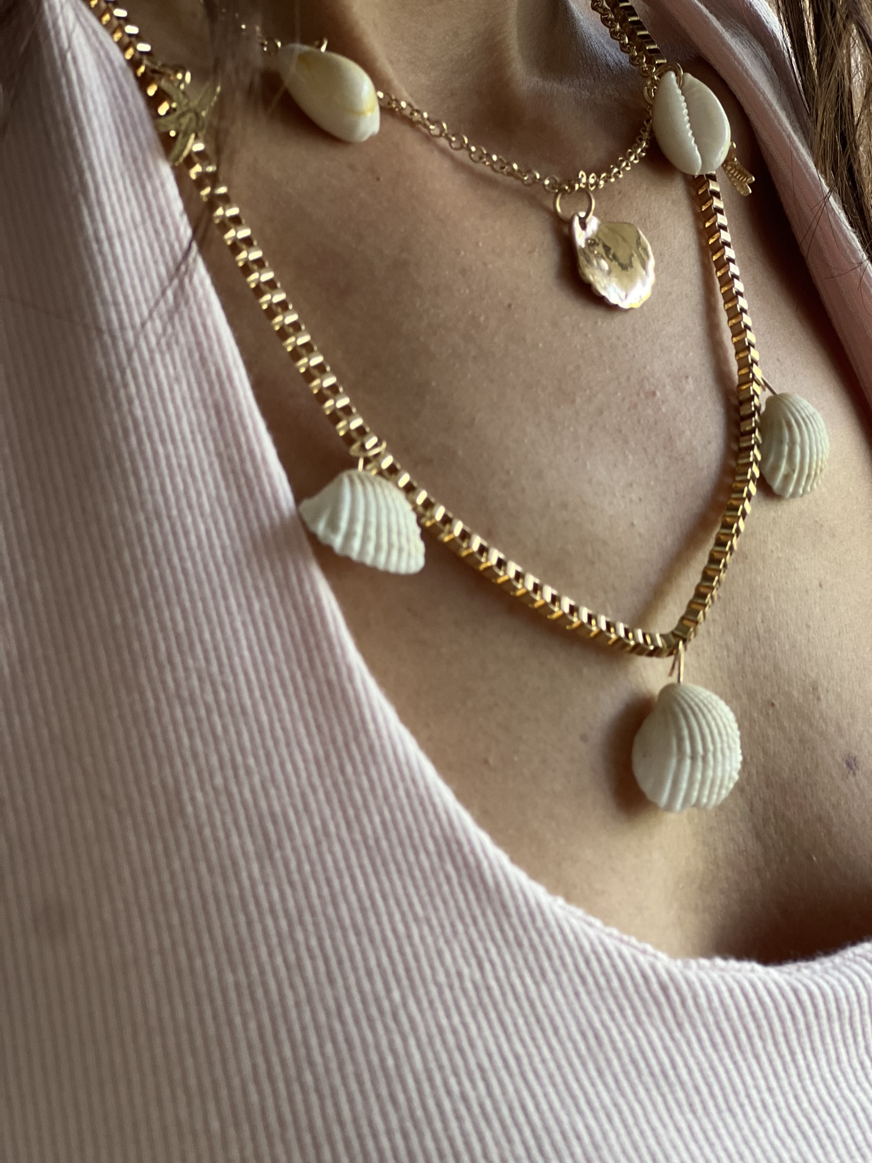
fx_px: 2586
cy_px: 582
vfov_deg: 25.3
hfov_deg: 19.1
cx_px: 436
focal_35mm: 77
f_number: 2.8
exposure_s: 1/121
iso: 200
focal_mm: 9
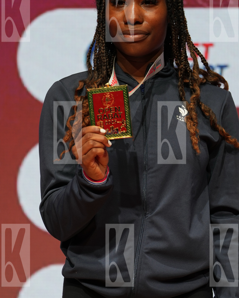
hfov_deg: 3.5
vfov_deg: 4.3
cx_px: 120
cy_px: 133
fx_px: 3933
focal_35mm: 445
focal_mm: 200
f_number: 2.8
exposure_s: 1/250
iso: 200
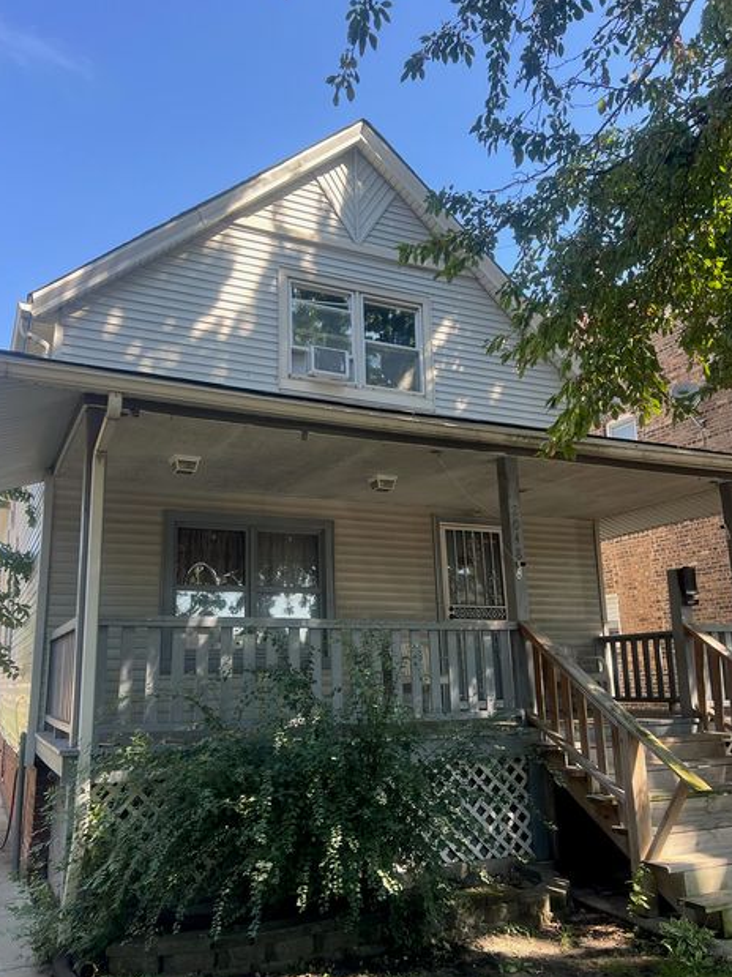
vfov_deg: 63.5
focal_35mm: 28
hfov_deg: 49.7
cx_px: 350
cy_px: 488
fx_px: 790
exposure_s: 1/597
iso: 50
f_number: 1.5
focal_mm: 5.7
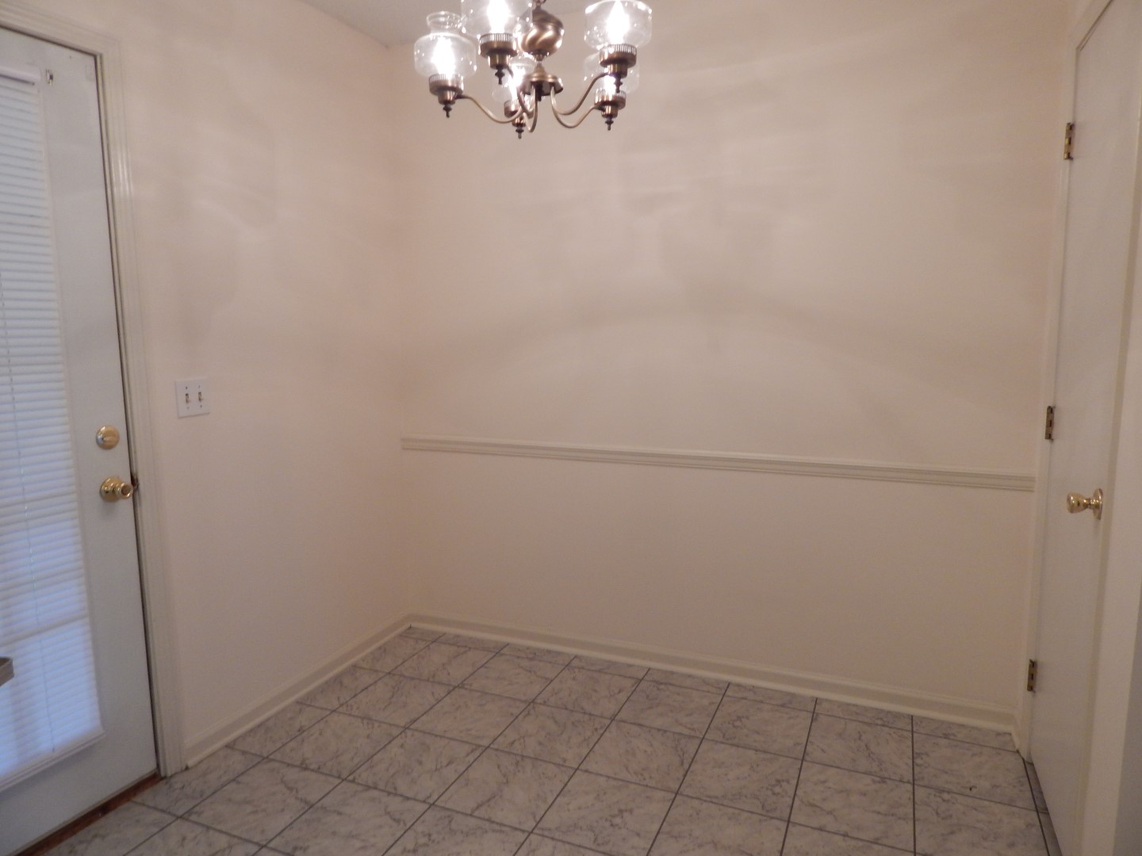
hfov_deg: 73.9
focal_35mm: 23
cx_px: 571
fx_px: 759
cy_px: 428
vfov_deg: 58.9
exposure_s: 1/30
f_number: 3
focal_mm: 4
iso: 200
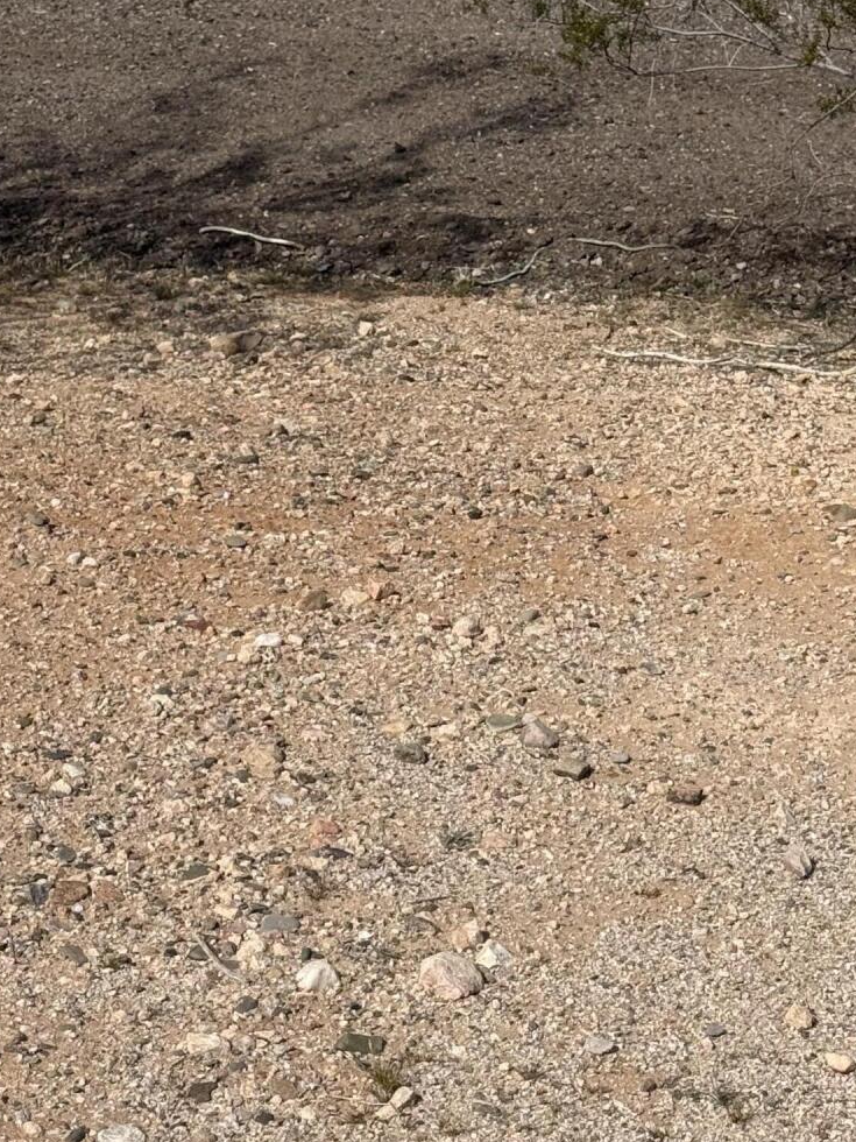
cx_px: 523
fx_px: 3231
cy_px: 382
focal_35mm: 98
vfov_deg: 20.0
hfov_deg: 15.1
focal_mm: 6.76
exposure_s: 1/11364
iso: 80
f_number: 1.78
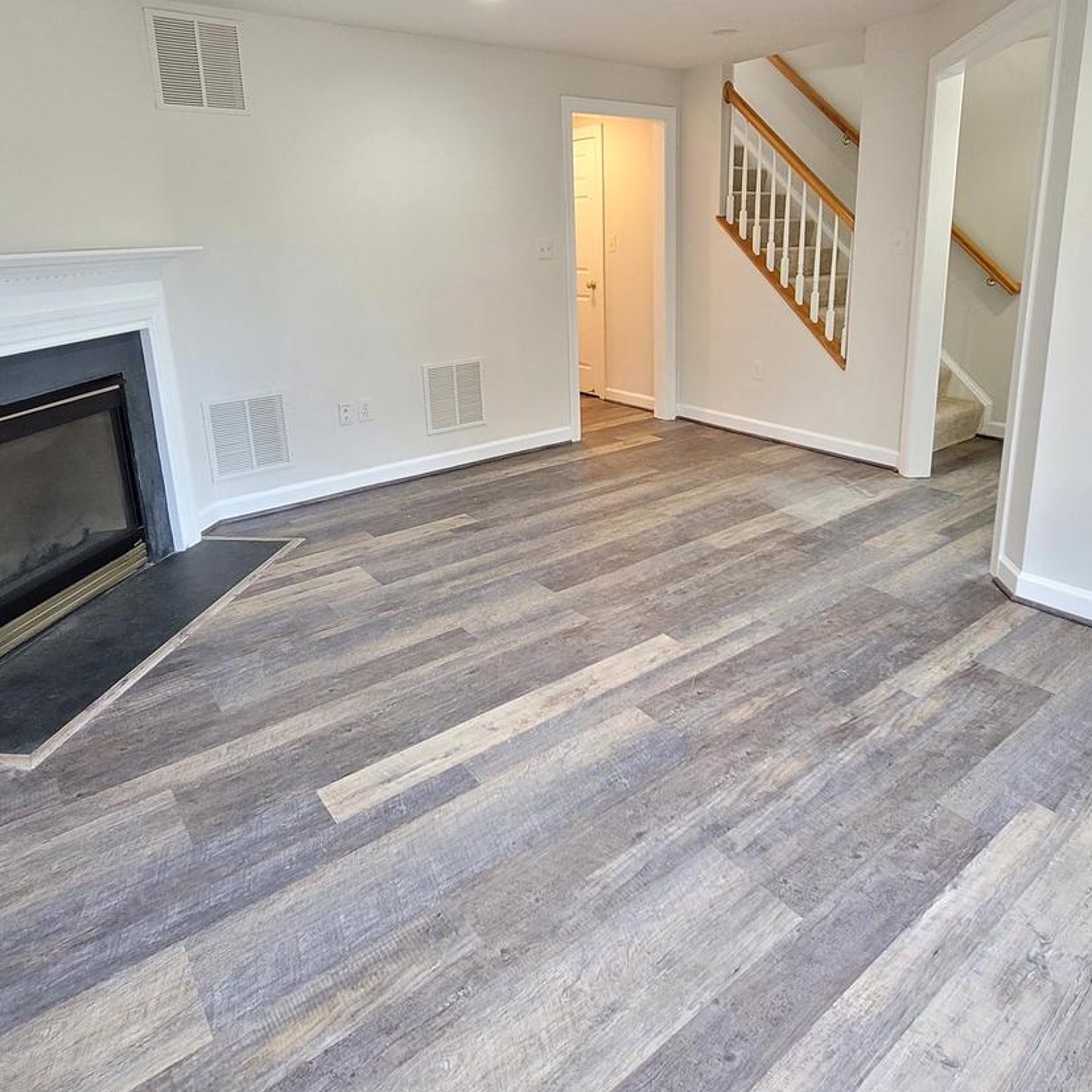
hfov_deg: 74.7
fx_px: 714
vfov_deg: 73.7
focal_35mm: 20
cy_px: 419
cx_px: 592
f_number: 2.2
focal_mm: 2.2
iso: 320
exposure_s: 1/30
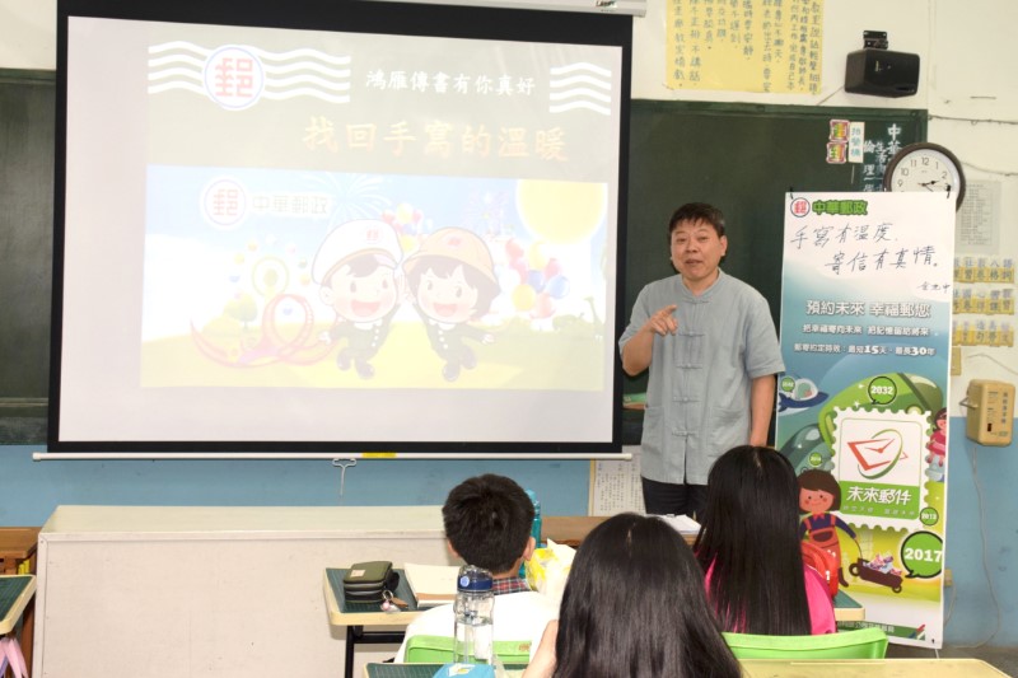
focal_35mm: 45
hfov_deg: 43.6
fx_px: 1272
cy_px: 339
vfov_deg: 29.9
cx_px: 509
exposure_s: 1/125
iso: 800
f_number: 5.6
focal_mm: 30
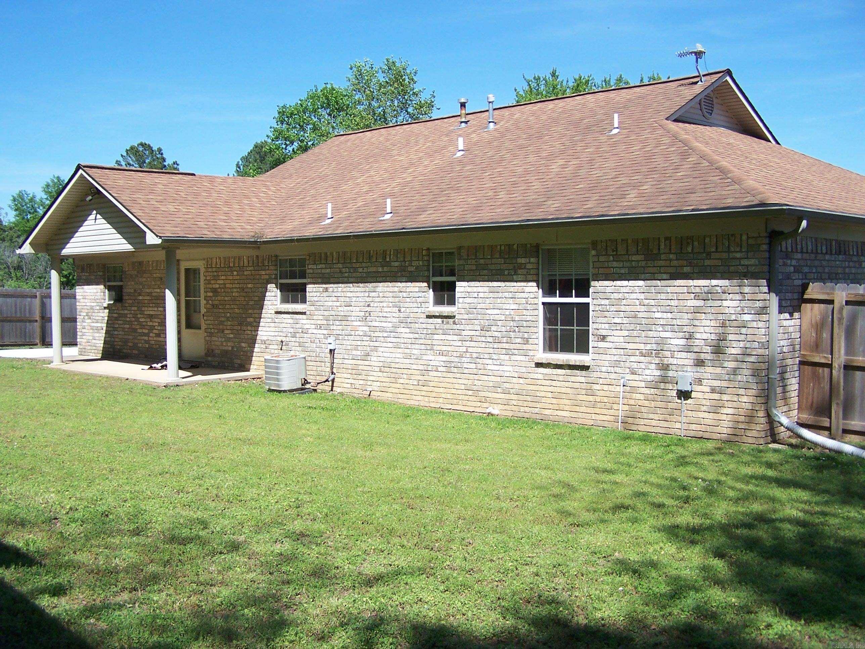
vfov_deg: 37.7
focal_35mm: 38
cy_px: 324
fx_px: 950
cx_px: 432
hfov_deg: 49.0
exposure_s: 1/800
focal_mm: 6.3
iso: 80
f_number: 2.8
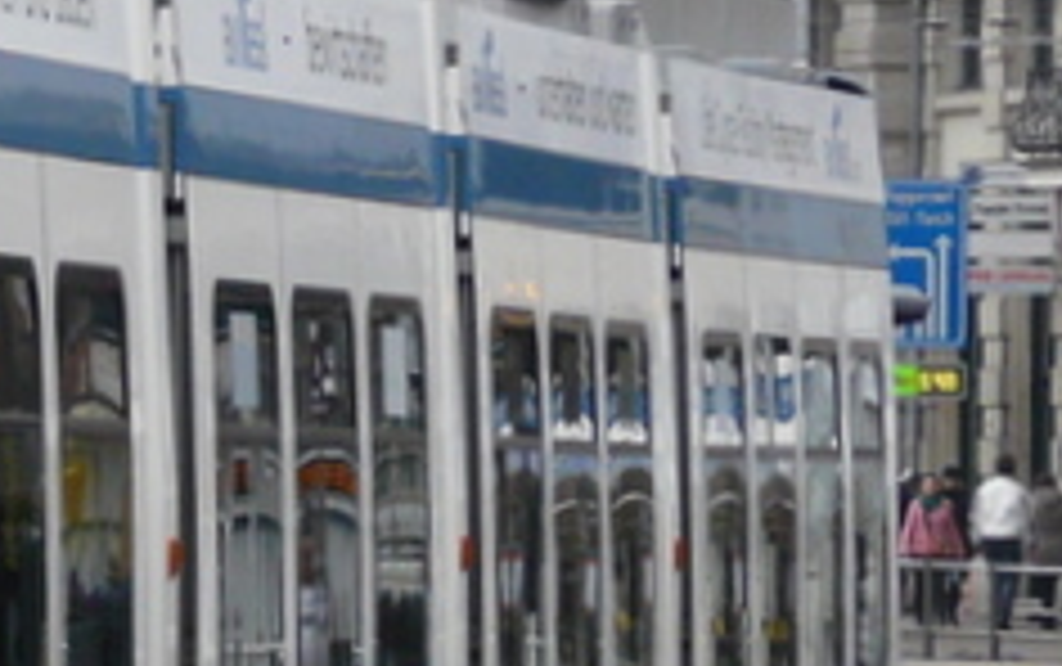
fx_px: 17933
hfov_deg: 3.4
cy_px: 135
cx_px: -770
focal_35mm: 619
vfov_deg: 2.1
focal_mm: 22.6
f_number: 3.6
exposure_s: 1/160
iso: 200
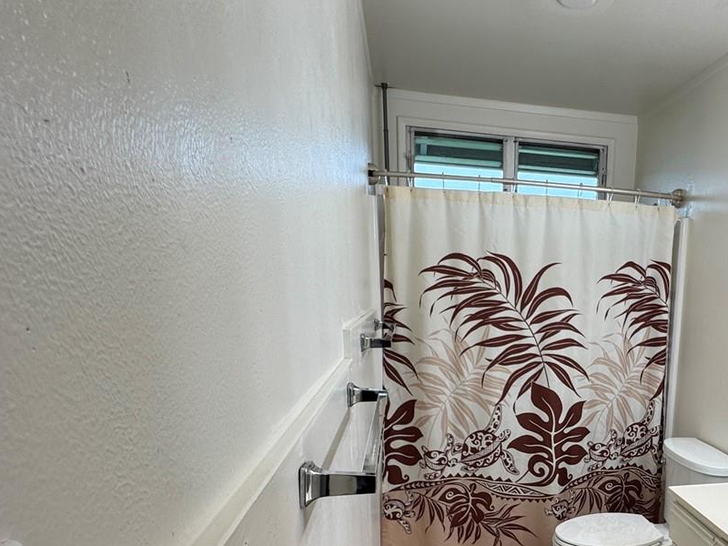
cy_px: 416
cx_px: 563
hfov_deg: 59.4
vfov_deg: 47.7
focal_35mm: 28
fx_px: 589
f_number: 2.2
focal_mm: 2.22
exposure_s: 1/120
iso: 50
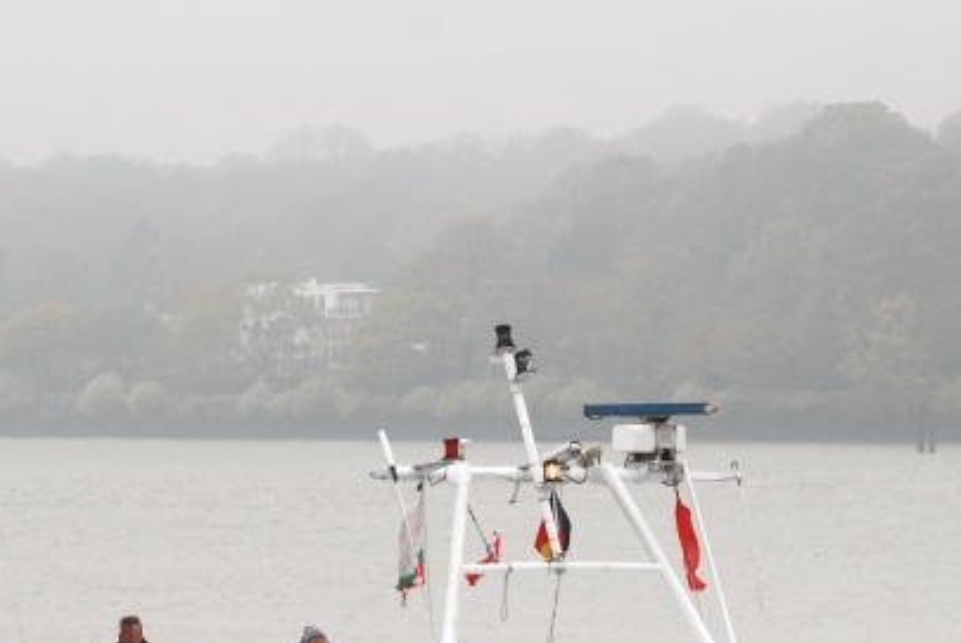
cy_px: 770
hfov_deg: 5.7
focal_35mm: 360
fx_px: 9627
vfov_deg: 3.8
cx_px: 543
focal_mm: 95
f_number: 7.1
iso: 200
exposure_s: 1/125
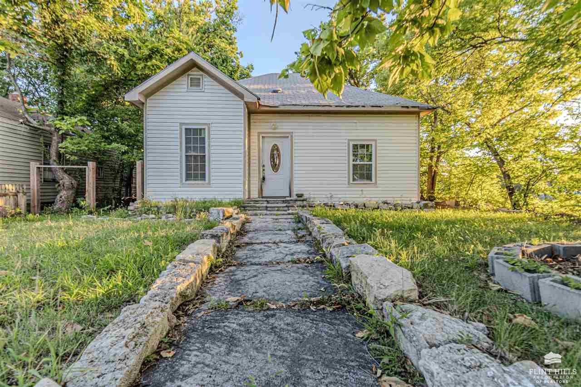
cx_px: 290
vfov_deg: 77.3
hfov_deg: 100.4
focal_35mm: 15
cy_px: 194
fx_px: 242
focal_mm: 10
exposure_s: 1/125
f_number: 5
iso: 250
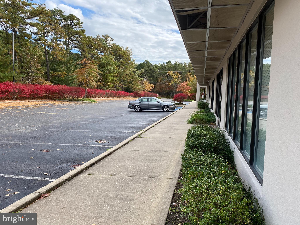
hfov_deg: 67.3
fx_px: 225
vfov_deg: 53.1
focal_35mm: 26
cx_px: 150
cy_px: 112
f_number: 1.8
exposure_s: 1/778
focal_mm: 4.25
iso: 32
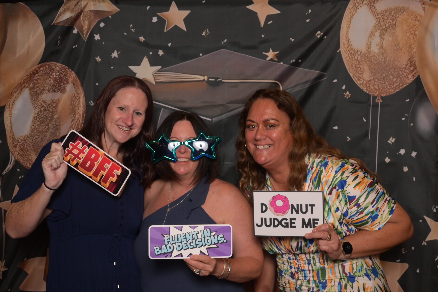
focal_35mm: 46
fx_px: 557
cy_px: 146
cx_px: 219
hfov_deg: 43.0
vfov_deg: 29.4
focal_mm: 30.5
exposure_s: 1/60
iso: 400
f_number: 5
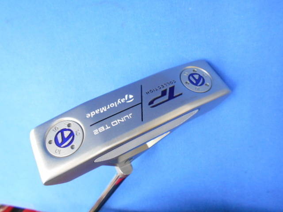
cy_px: 106
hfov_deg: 67.3
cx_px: 142
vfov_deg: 53.1
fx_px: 213
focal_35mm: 26
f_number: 3.2
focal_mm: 4.6
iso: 400
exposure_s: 1/20
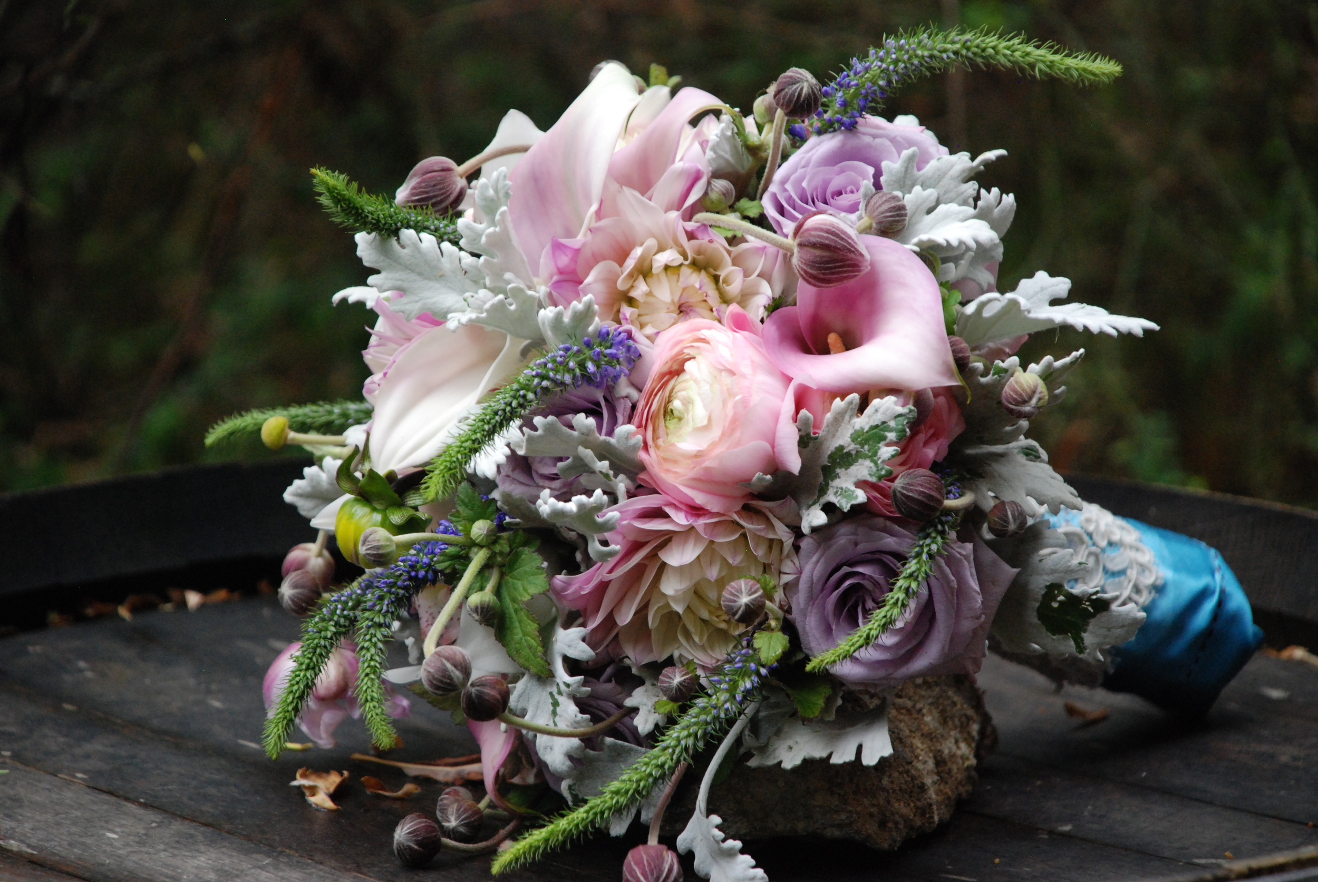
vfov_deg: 6.8
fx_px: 7423
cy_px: 441
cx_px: 659
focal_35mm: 202
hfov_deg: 10.1
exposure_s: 1/500
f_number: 5.6
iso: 1000
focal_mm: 135
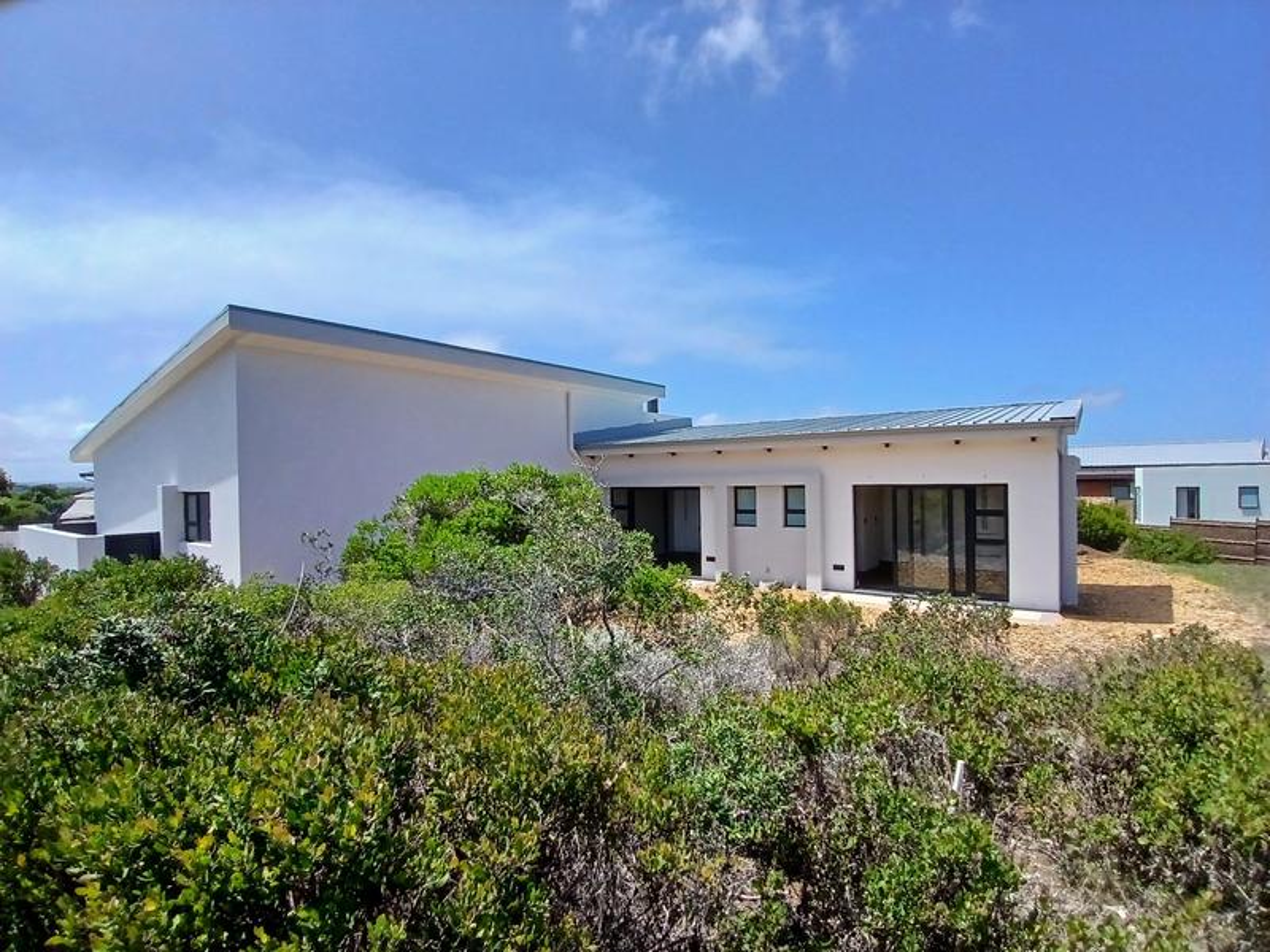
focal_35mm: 17
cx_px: 635
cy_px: 476
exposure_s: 1/1427
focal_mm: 1.4
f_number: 2.2
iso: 50
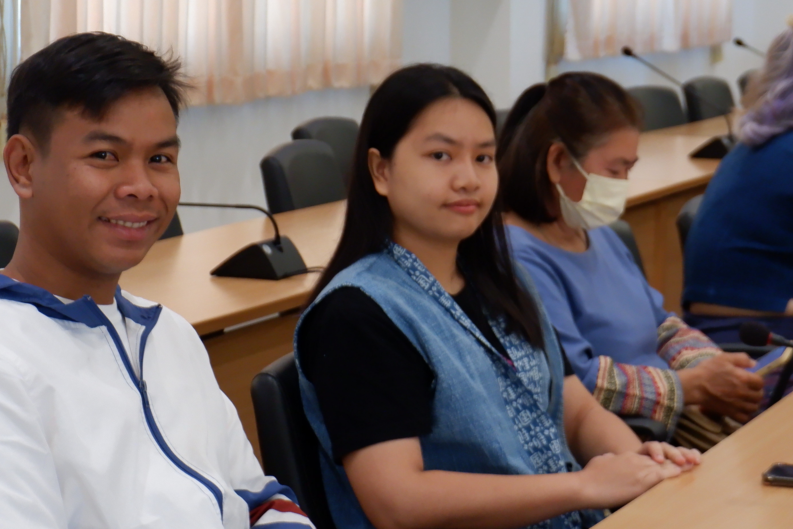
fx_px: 2225
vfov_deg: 13.5
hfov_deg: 20.1
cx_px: 594
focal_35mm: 101
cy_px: 182
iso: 1000
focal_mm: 31
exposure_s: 1/70
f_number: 4.7
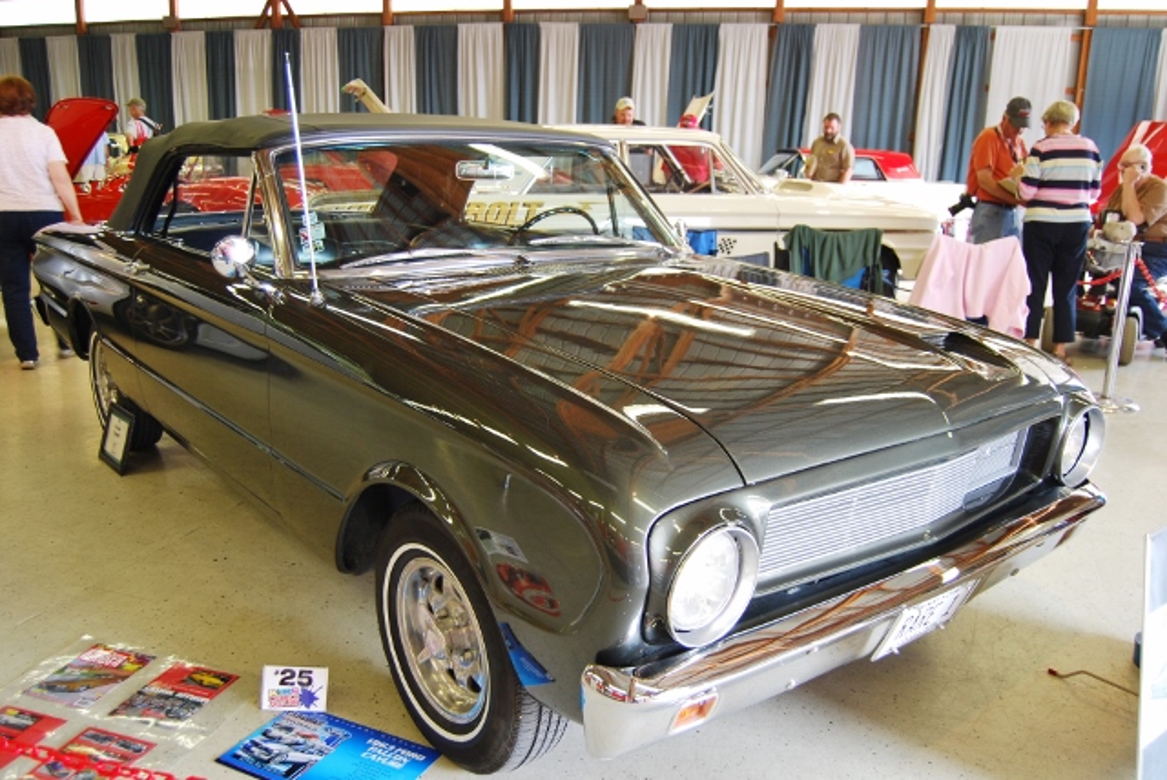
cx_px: 584
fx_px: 973
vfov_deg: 43.7
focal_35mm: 30
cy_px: 390
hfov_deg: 61.9
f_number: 3.8
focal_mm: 20
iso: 220
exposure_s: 1/30
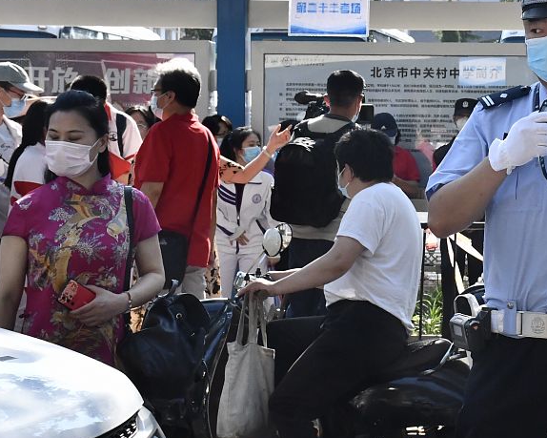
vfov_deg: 10.5
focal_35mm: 147
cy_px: 161
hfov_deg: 12.9
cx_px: 560
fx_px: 2379
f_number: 16
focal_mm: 50
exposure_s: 1/1000
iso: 2000
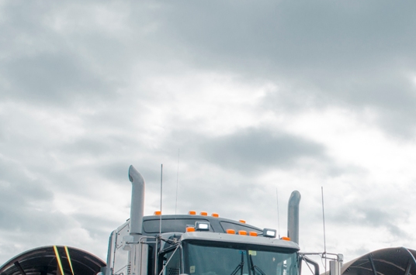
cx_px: 325
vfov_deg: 21.0
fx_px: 726
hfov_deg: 31.2
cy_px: 246
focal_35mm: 63
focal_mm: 22
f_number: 10
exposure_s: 1/400
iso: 100
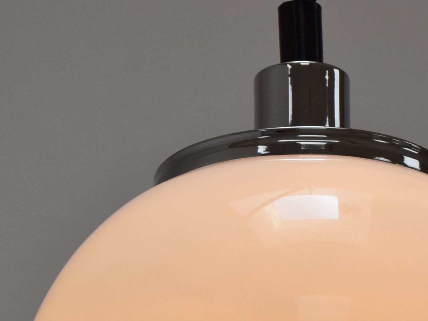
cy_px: 301
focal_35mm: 204
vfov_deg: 7.2
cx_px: 314
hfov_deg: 9.7
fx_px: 2525
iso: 1600
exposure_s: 1/250
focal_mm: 55
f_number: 8
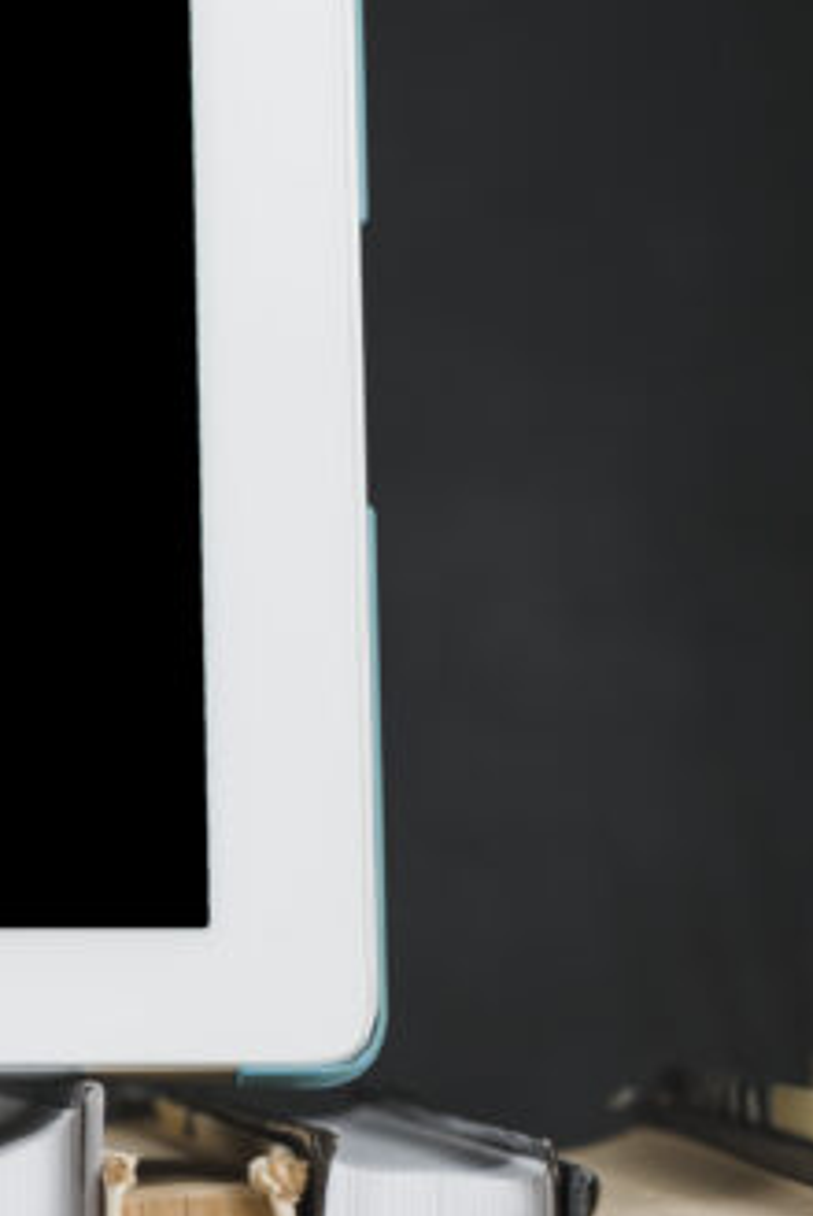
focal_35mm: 245
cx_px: -565
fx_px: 8281
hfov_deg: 5.5
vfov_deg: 8.4
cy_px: 368
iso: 160
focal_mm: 105
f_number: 7.1
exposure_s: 1/160
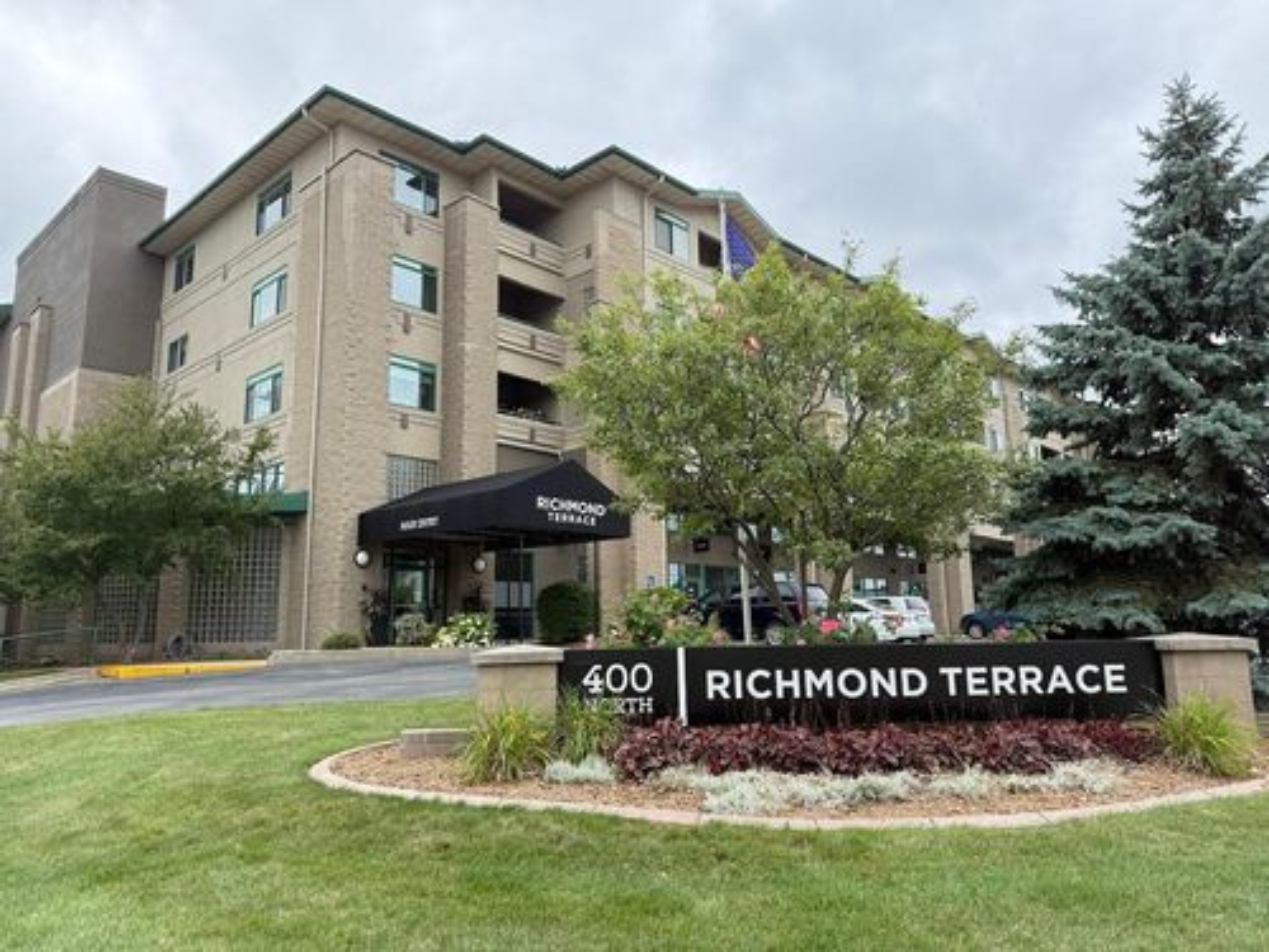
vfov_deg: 56.8
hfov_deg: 71.6
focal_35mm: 24
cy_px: 476
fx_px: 880
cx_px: 634
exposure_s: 1/1464
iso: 100
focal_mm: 6.76
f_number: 1.78
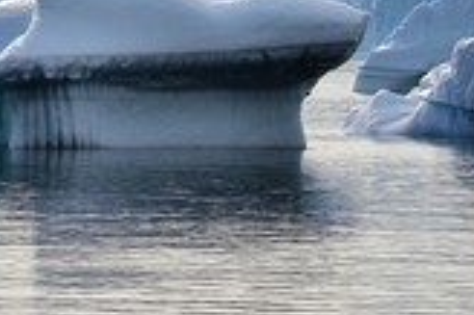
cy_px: -43
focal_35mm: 512
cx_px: 3
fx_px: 6734
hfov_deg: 4.0
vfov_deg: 2.7
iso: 200
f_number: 22
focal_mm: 200
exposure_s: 1/200
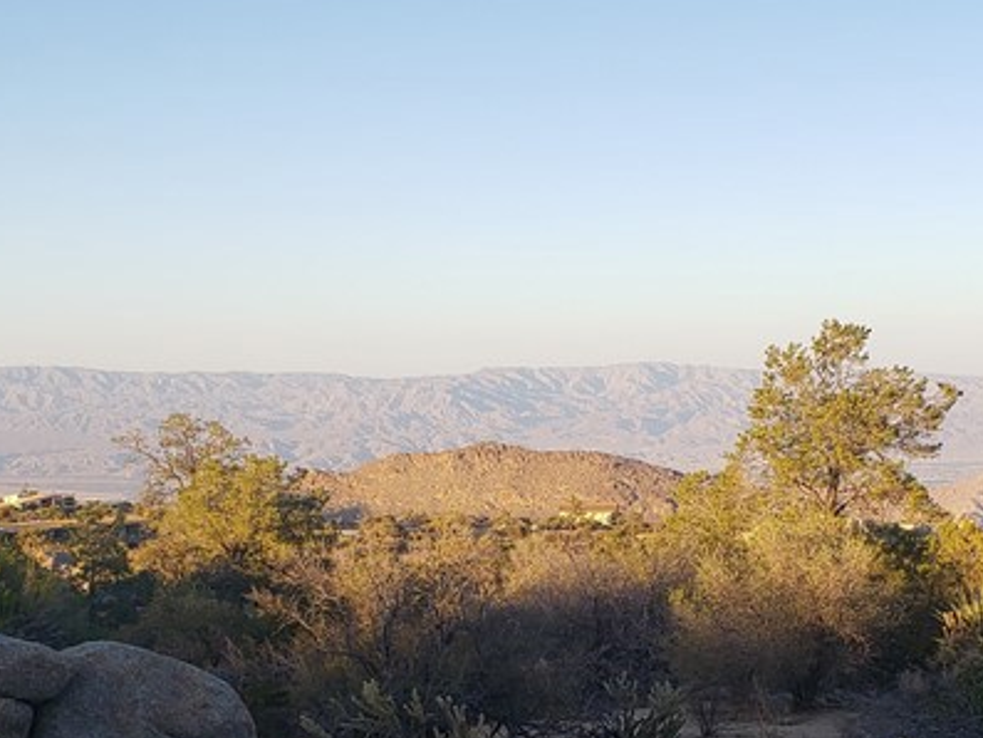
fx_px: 1903
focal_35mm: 67
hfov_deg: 29.0
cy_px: 691
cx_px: 520
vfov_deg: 21.4
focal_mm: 4.3
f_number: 2.4
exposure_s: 1/521
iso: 50
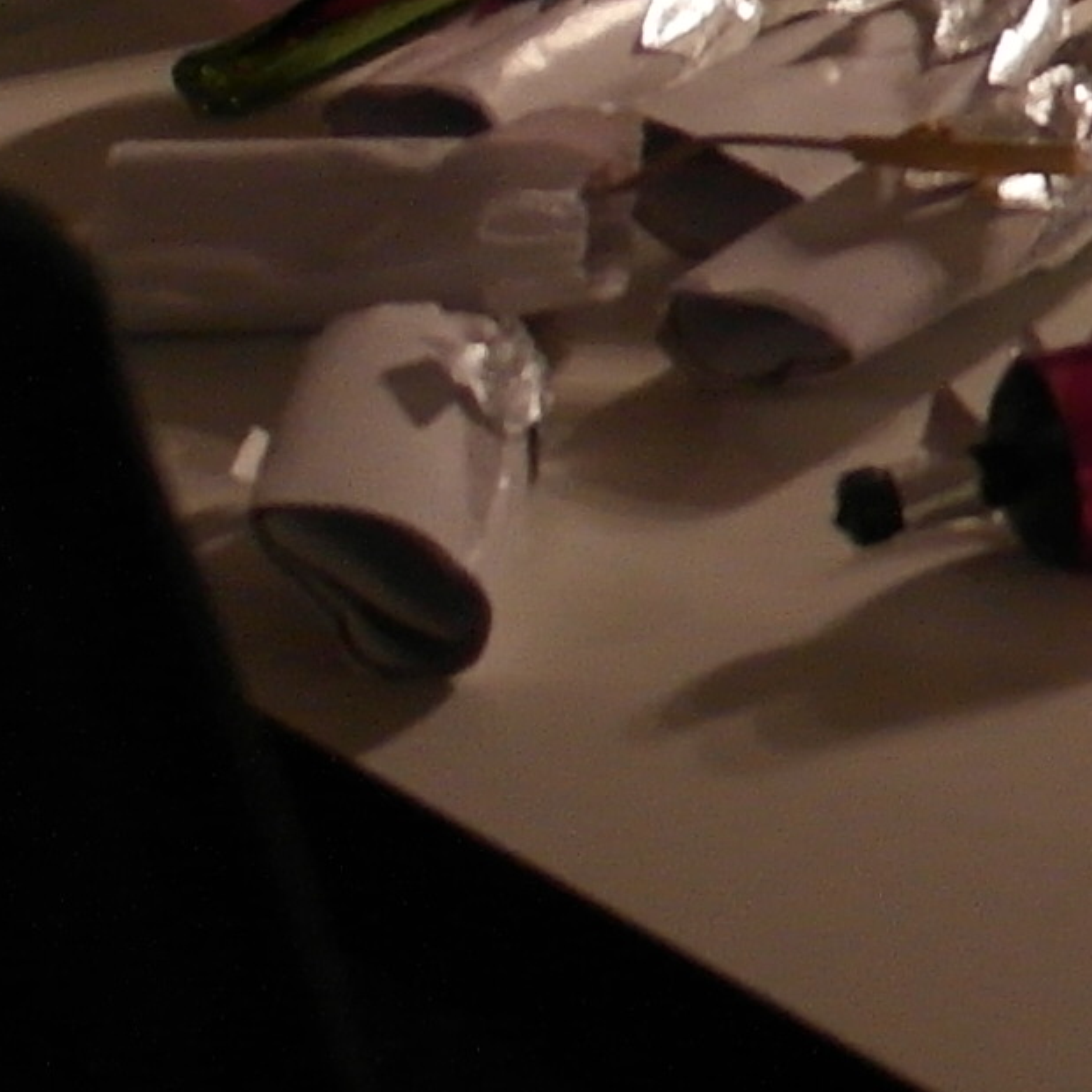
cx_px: 3541
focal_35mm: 269
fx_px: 9601
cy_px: -750
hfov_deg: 5.9
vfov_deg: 6.4
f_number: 4
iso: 400
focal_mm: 24
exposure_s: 1/25
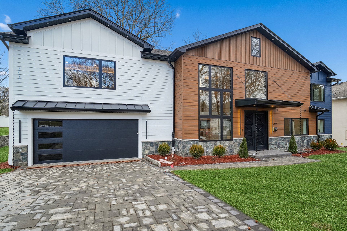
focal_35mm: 17
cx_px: 164
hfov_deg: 93.2
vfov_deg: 70.4
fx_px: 164
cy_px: 119
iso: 400
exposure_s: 1/100
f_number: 8
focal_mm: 16
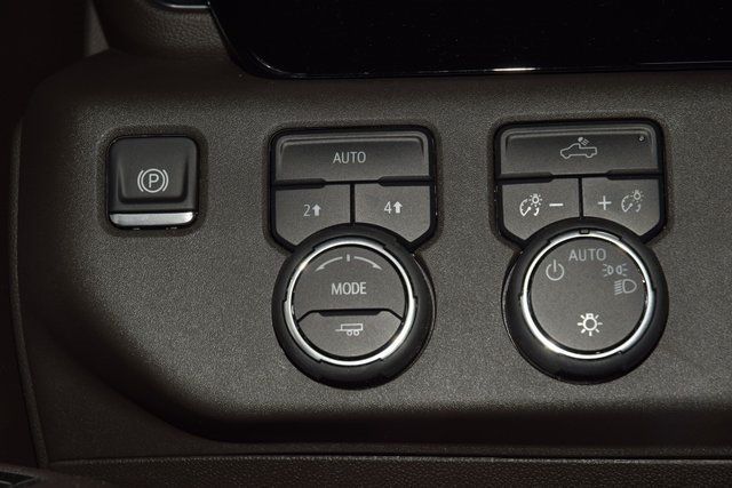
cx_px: 366
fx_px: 2135
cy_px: 244
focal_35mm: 105
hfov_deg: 19.5
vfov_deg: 13.0
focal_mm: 70
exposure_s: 1/125
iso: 100
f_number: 8
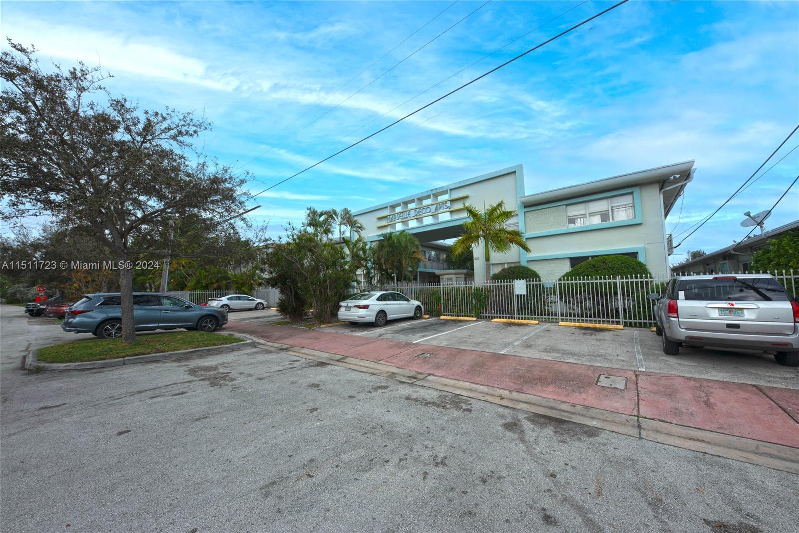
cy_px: 266
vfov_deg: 90.0
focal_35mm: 12
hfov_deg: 112.6
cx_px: 400
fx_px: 266
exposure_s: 1/400
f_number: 10
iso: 200
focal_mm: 12
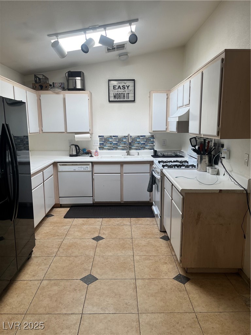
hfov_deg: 53.1
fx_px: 251
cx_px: 126
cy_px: 168
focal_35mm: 26
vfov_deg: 67.3
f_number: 1.6
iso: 64
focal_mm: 5.1
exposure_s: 1/120
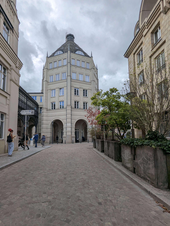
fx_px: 118
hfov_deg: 71.5
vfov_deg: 87.3
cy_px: 125
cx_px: 76
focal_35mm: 18
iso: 43
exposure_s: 1/1976
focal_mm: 2.35
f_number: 2.2
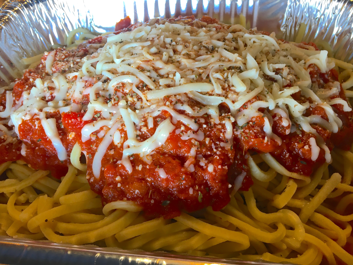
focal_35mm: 29
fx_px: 296
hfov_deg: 61.7
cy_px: 132
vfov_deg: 48.2
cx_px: 176
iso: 50
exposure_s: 1/30
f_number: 2.2
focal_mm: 4.15
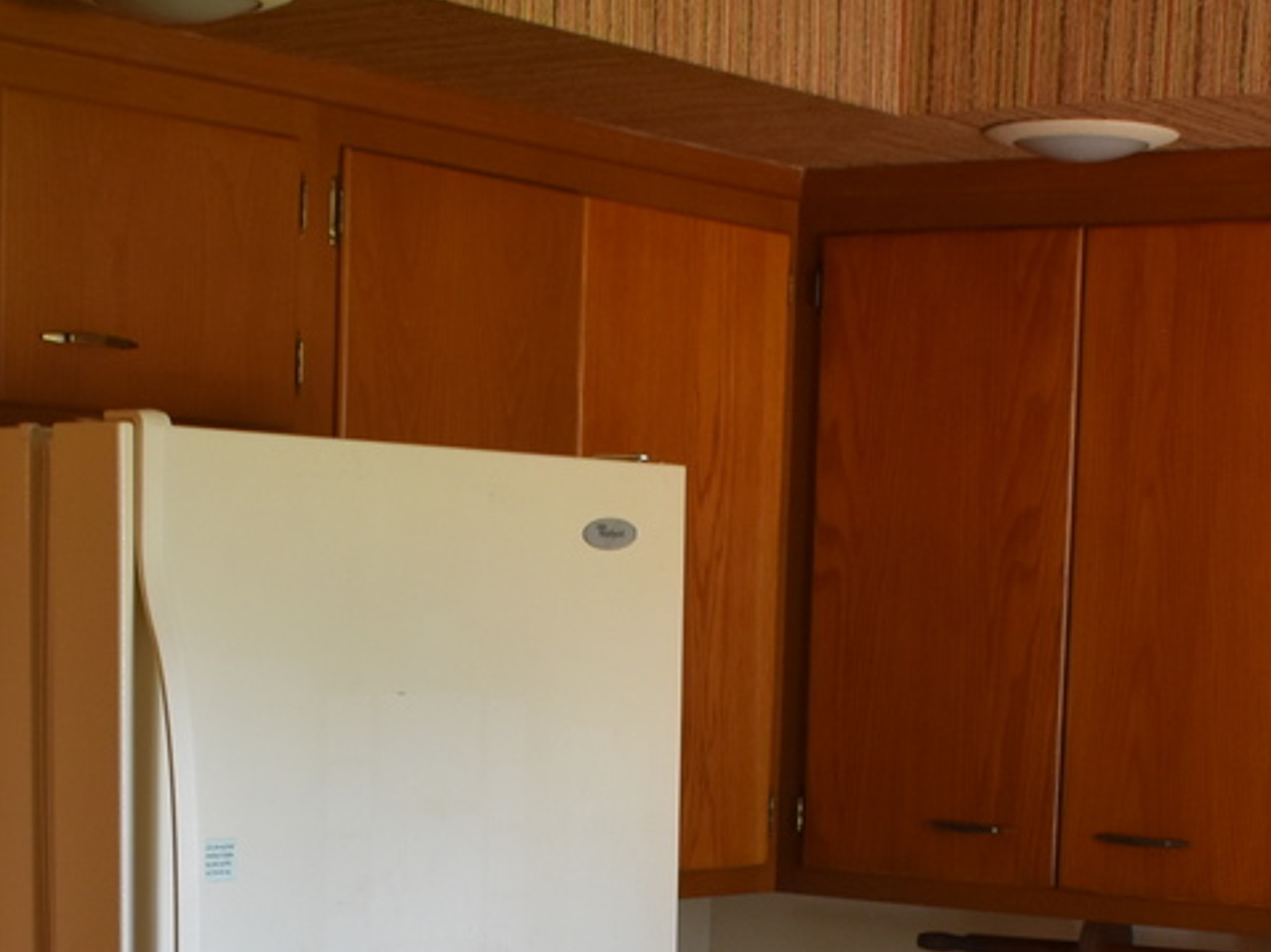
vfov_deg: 16.1
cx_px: 683
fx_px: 3229
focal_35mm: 88
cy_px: 1146
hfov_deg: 22.3
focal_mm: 18
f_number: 4
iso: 450
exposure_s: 1/60
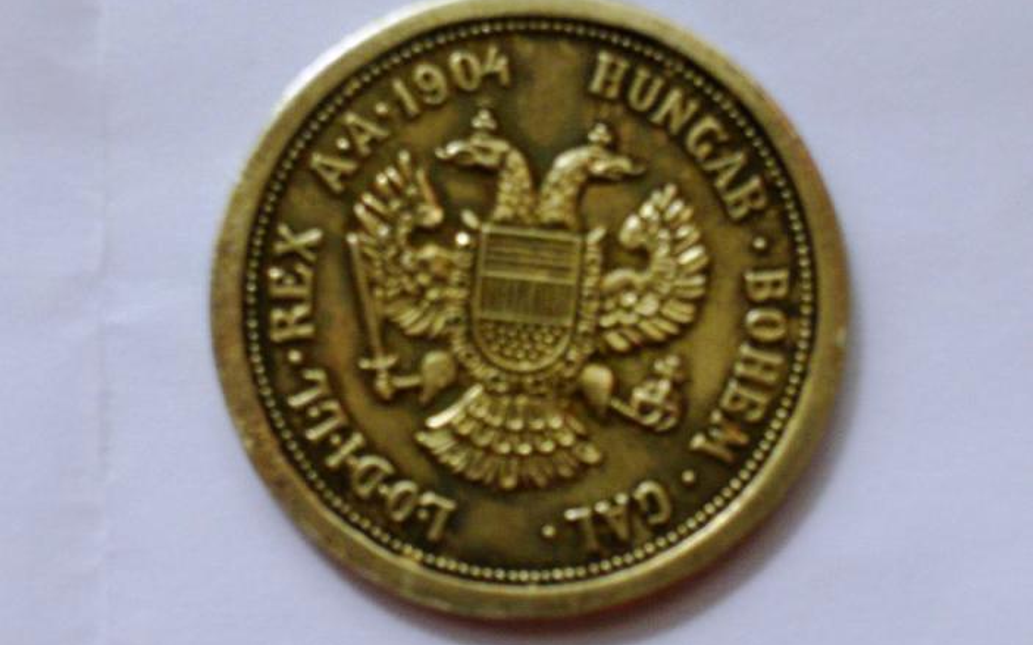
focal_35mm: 86
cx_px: 512
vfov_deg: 15.2
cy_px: 270
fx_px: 2421
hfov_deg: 24.1
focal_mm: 13.23
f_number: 4.4
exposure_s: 1/8
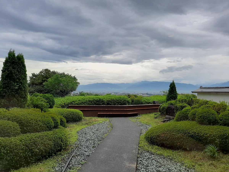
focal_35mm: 26
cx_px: 114
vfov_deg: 53.1
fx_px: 172
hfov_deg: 67.3
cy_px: 86
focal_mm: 3.93
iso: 40
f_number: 1.7
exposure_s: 1/1718
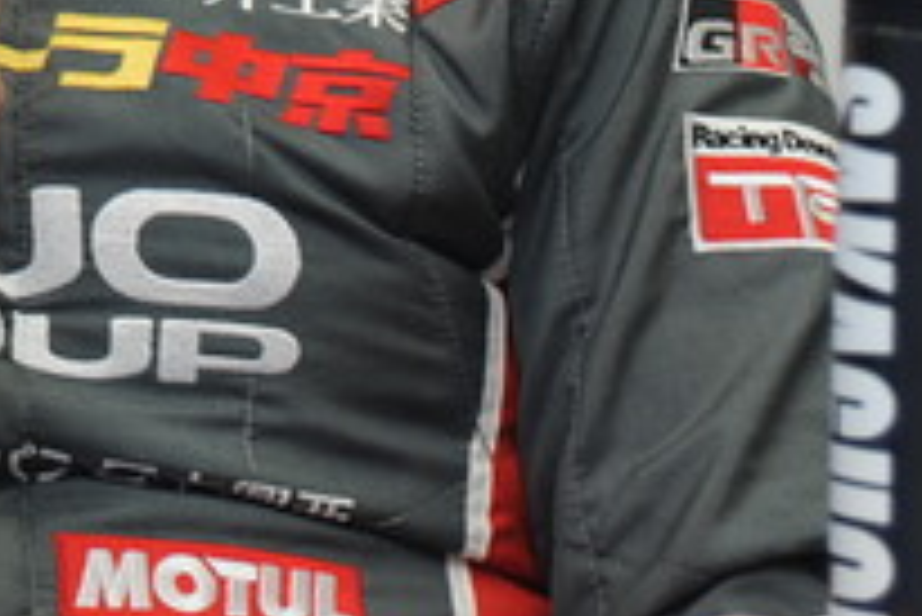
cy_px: -454
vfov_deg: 2.6
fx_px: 13506
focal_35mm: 527
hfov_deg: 3.9
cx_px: -130
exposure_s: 1/60
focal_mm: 150
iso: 800
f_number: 6.7
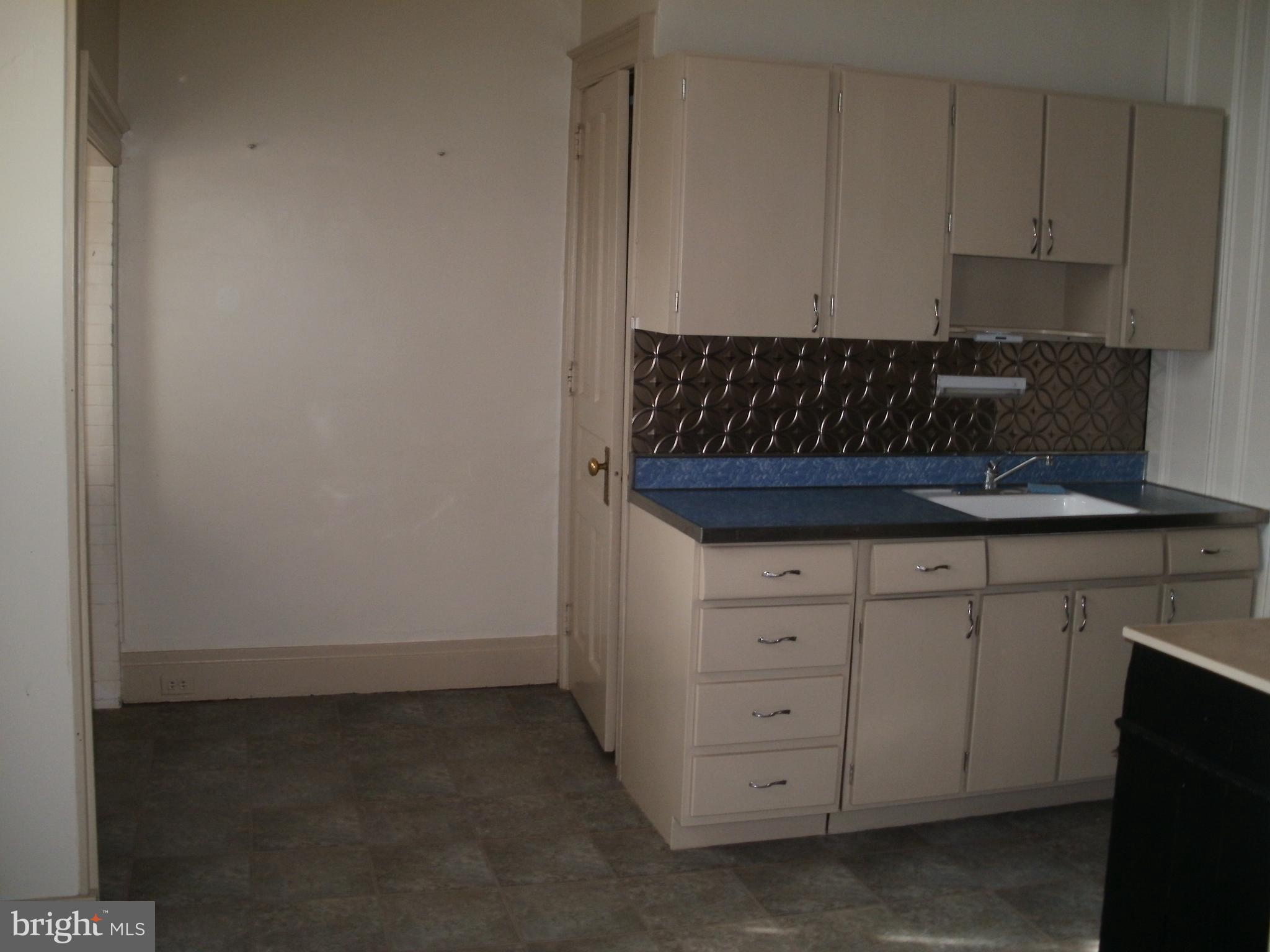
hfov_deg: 51.4
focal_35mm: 36
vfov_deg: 39.7
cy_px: 476
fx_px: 1321
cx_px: 635
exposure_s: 1/50
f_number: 3.5
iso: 100
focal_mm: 6.3
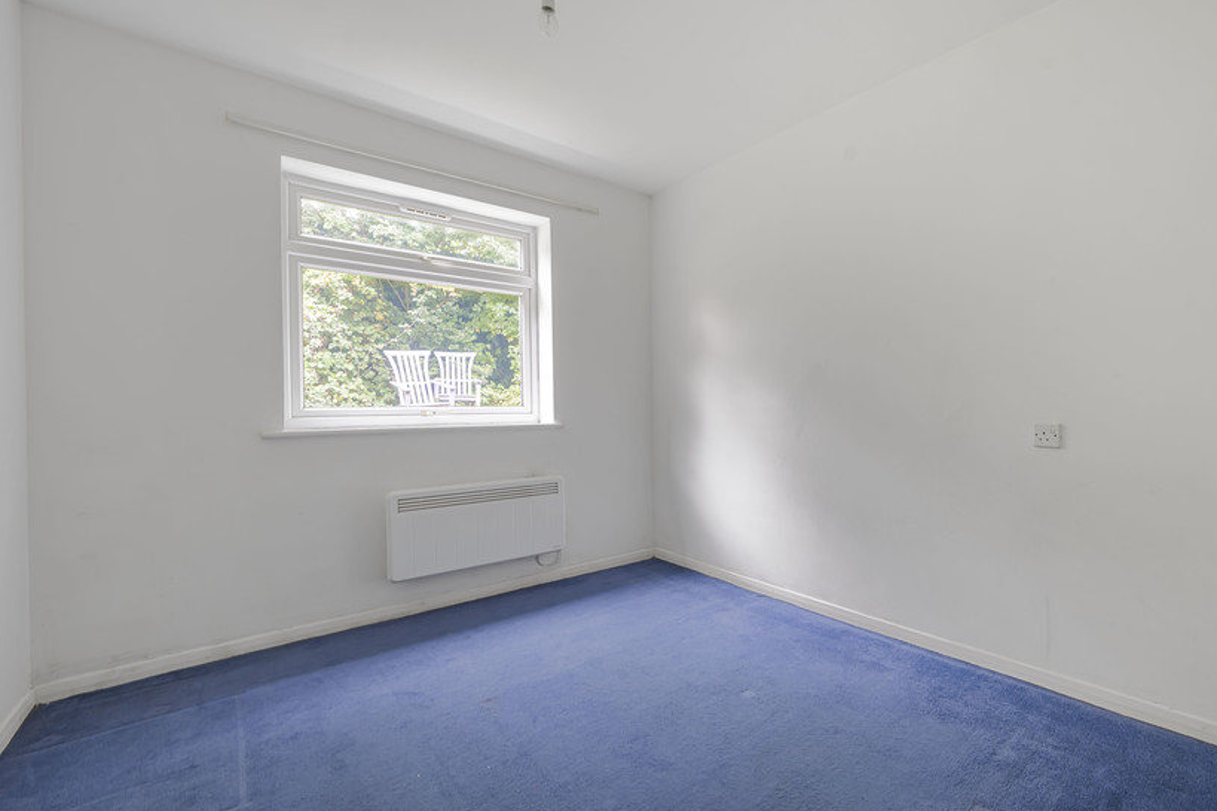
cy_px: 418
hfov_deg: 98.9
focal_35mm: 15
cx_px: 739
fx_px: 507
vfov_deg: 77.3
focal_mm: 12
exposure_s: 1/1.25
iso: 250
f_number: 9
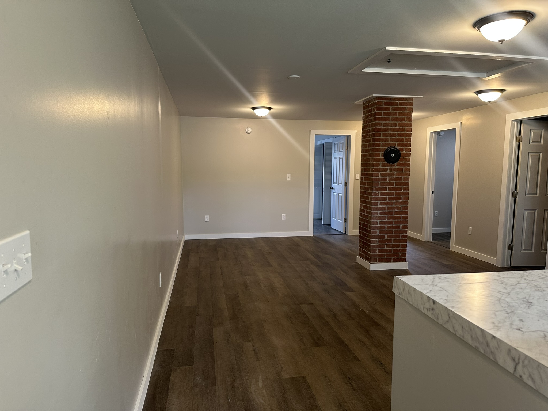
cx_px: 274
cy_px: 206
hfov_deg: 71.6
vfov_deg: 56.8
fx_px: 380
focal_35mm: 24
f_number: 1.78
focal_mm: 6.86
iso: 160
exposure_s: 1/60
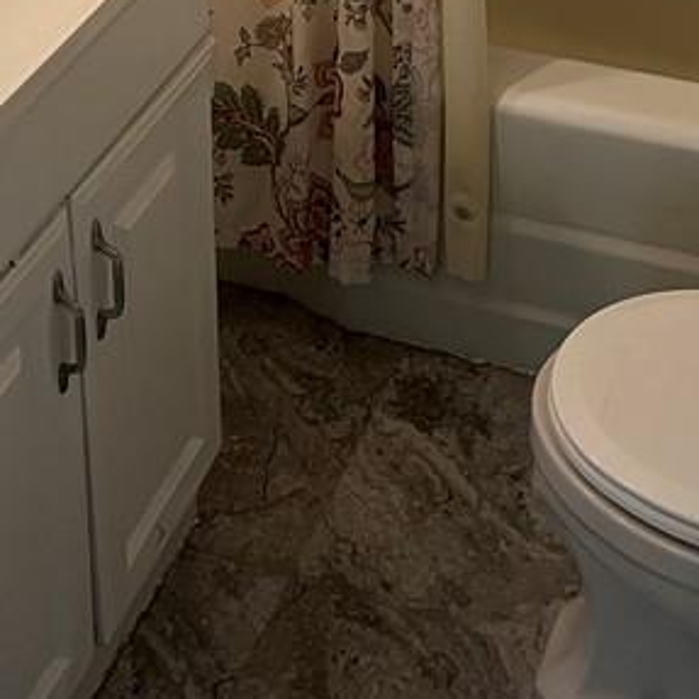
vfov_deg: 19.8
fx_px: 1873
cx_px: 312
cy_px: -149
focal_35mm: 82
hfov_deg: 21.1
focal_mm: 5.7
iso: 200
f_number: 1.5
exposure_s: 1/60
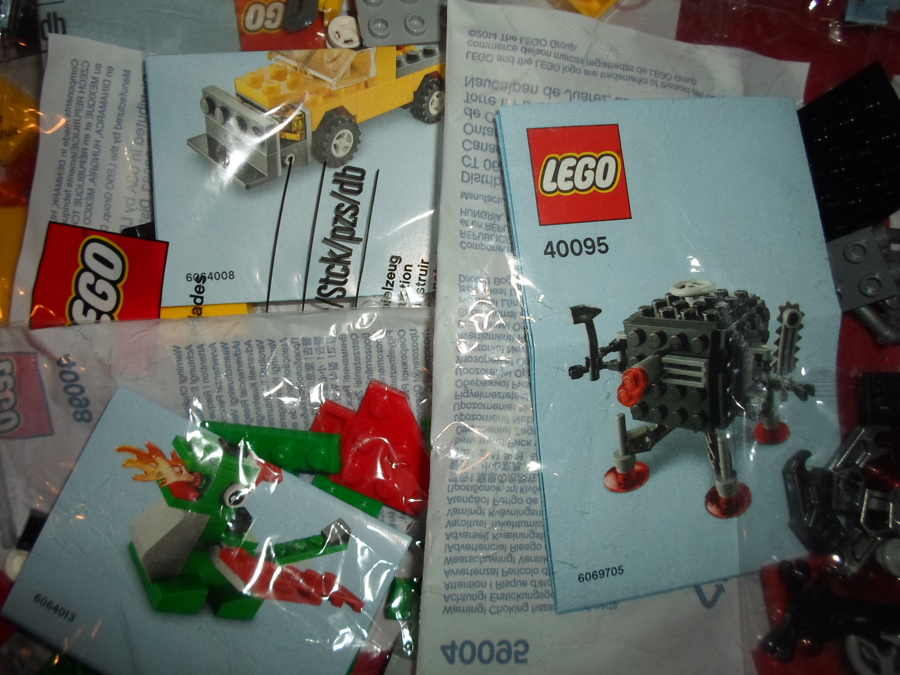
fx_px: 728
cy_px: 320
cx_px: 422
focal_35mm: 28
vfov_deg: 49.7
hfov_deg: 63.4
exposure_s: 1/8
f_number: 9.2
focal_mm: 4.5
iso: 100
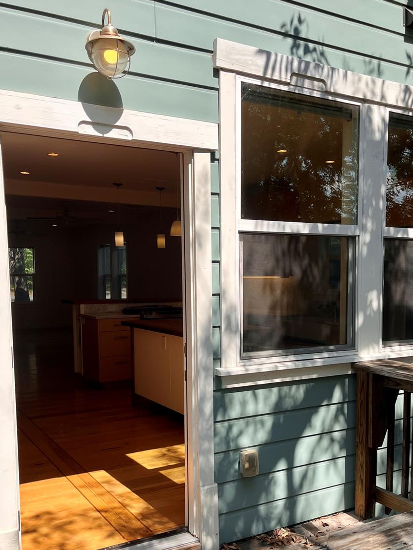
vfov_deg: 50.9
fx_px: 573
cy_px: 338
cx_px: 237
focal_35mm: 36
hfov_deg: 39.6
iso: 50
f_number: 1.6
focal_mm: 5.1
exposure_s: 1/1832
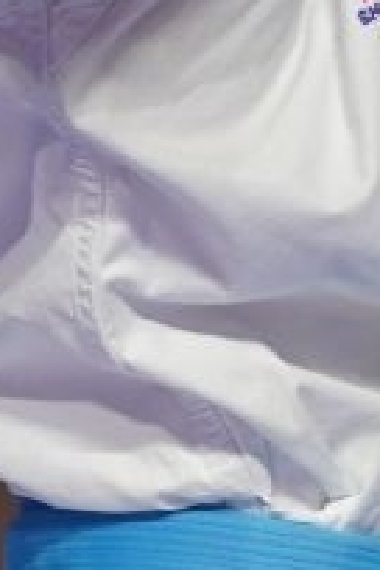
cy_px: 84
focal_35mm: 2352
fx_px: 37237
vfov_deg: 0.9
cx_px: 204
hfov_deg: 0.6
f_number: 2.8
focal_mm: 400
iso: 640
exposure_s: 1/400
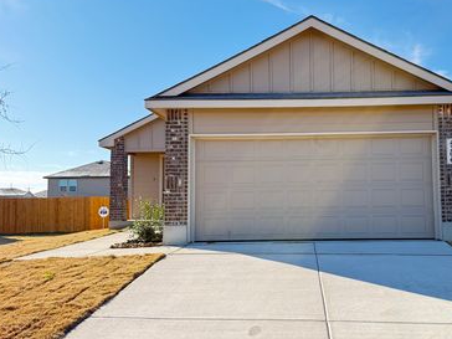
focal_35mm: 33
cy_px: 176
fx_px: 431
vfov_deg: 42.9
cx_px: 296
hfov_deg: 54.4
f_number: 1.78
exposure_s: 1/1032
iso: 80
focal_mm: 6.76
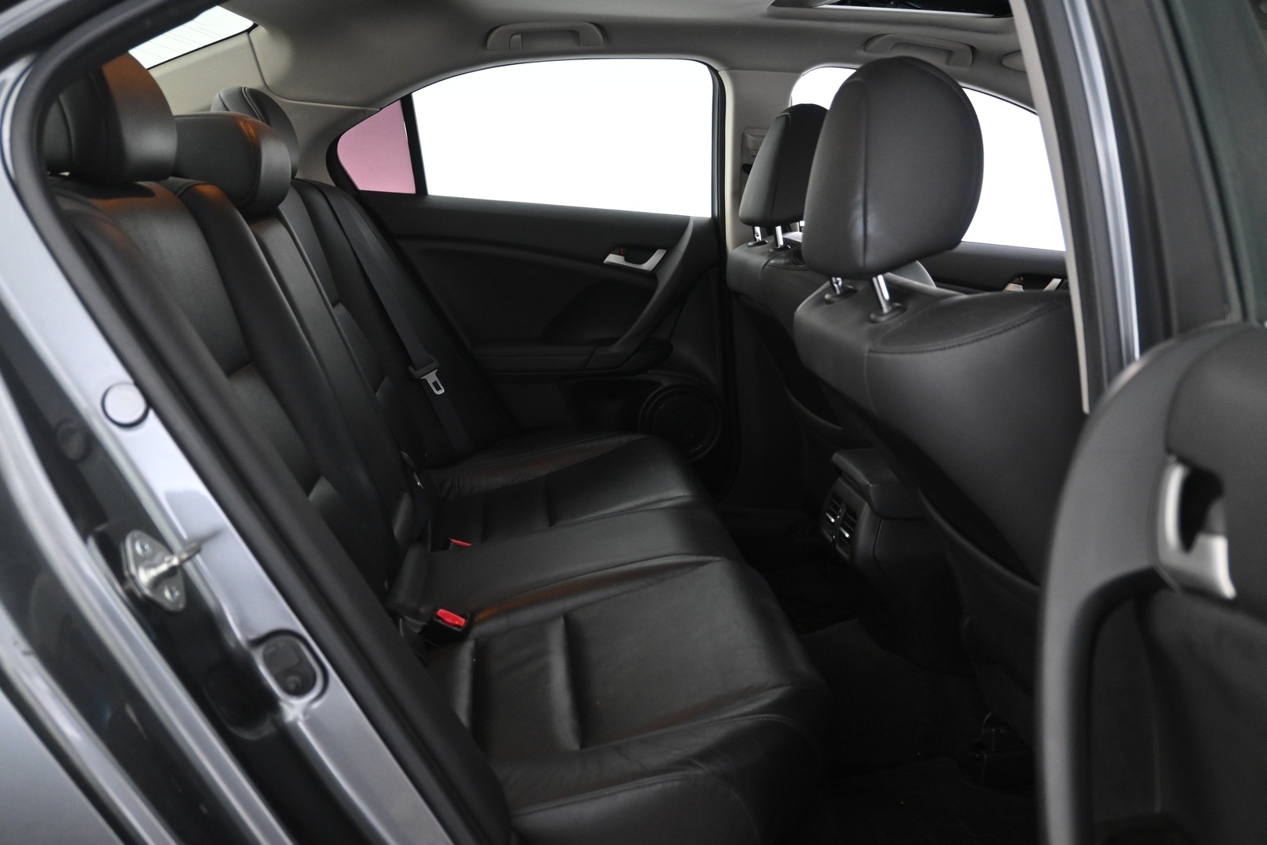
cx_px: 634
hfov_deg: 60.7
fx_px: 1082
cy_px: 422
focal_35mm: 31
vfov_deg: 42.6
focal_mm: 20.5
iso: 1800
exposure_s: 1/30
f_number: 3.8
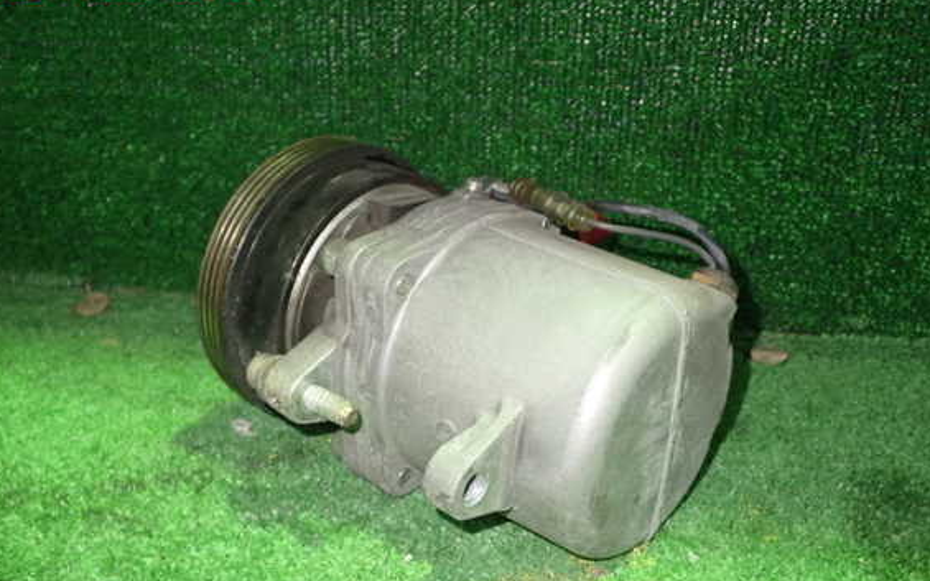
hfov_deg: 54.0
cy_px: 337
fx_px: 912
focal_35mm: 36
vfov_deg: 35.2
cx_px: 456
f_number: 2.4
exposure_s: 1/25
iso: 800
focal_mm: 5.79
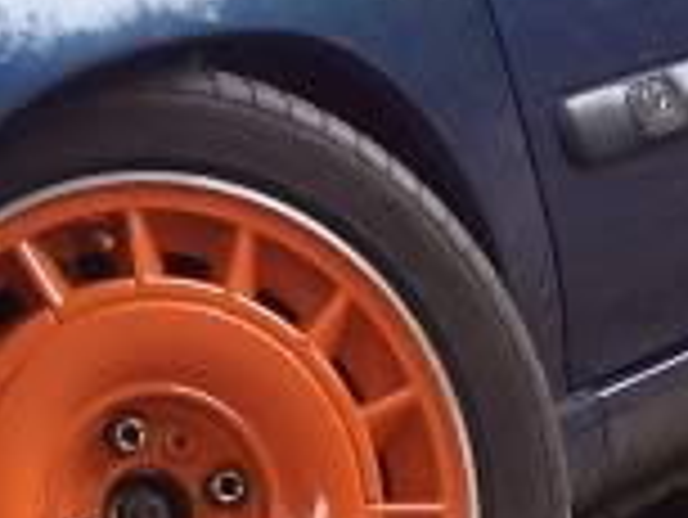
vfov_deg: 10.5
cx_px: 495
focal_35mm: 142
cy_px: 180
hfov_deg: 13.8
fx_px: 2824
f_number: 2.7
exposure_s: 1/90
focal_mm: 5.6
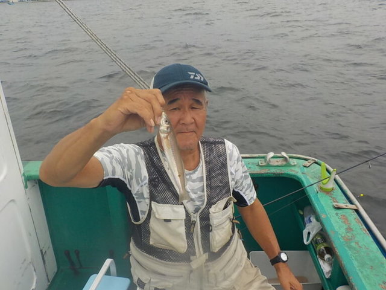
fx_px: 335
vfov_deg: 46.8
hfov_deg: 60.0
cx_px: 193
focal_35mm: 30
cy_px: 145
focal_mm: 4.1
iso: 125
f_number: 3.3
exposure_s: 1/800
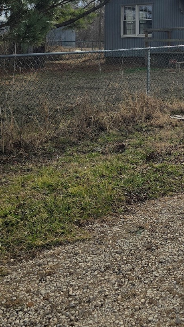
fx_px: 511
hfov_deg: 19.7
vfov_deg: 32.8
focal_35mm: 59
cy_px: 6
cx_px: 190
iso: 12
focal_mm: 6.3
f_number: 1.7
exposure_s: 1/2537
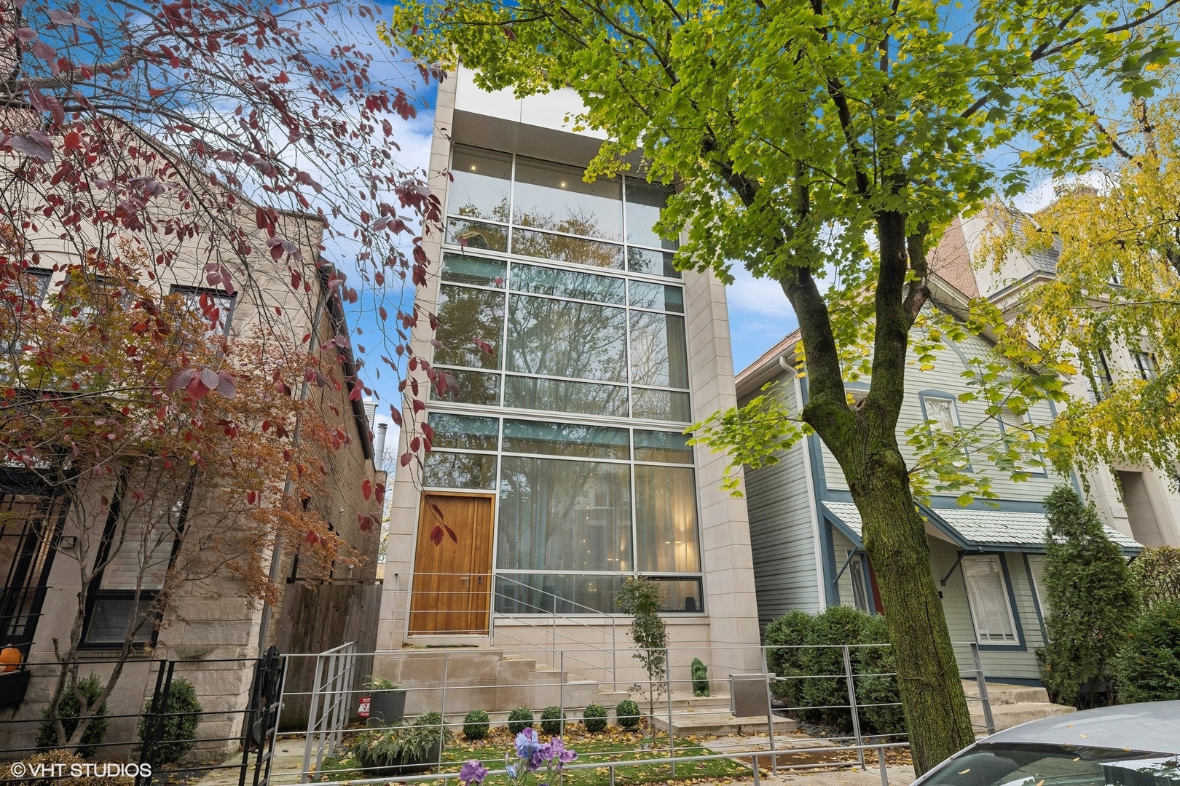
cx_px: 590
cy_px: 393
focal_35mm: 18
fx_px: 590
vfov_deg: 67.4
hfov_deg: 90.0
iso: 320
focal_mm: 18
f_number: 8
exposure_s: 1/20
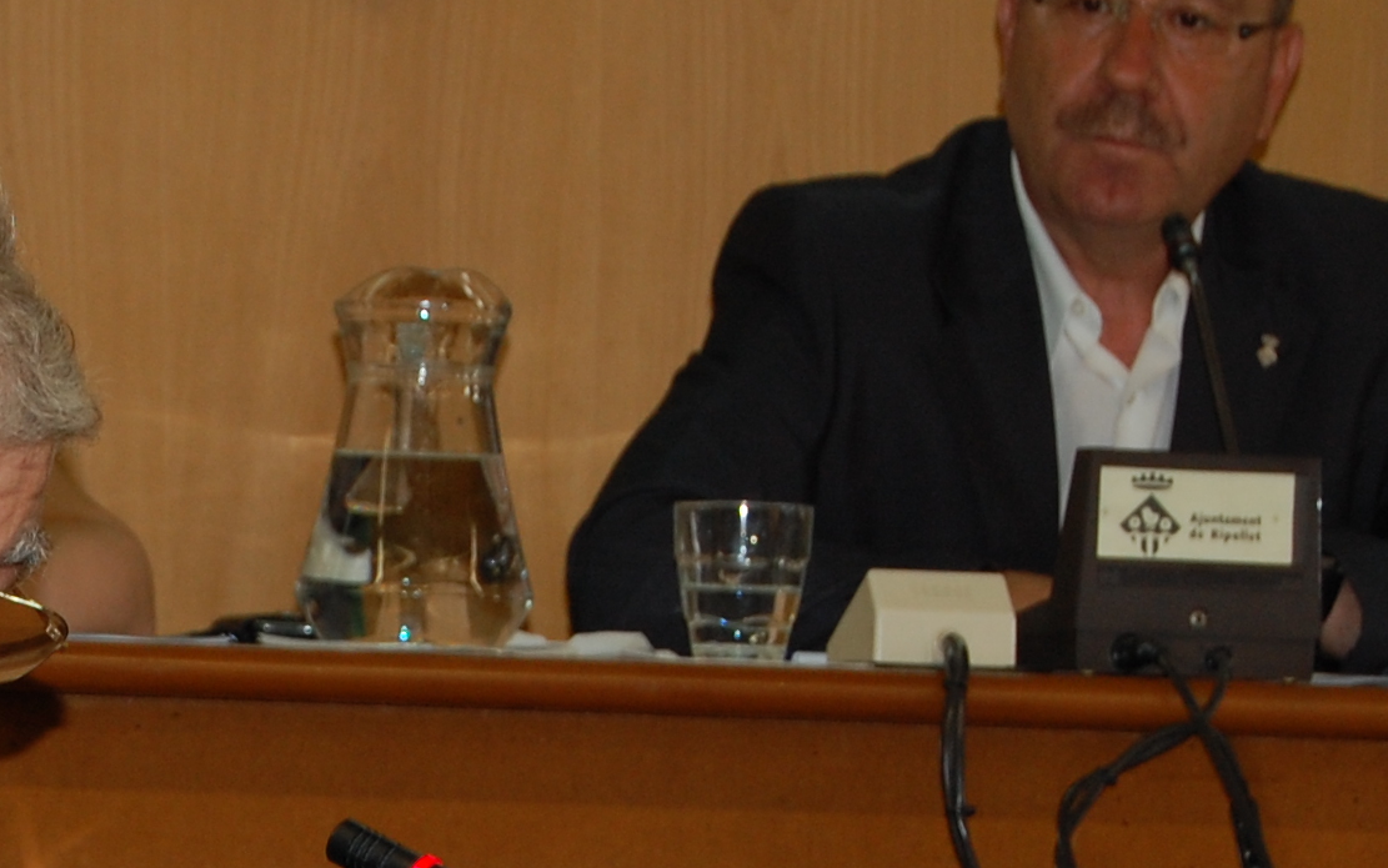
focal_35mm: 215
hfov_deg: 9.7
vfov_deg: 6.1
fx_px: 8135
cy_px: 1089
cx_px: -115
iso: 400
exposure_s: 1/60
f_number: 5.6
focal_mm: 52
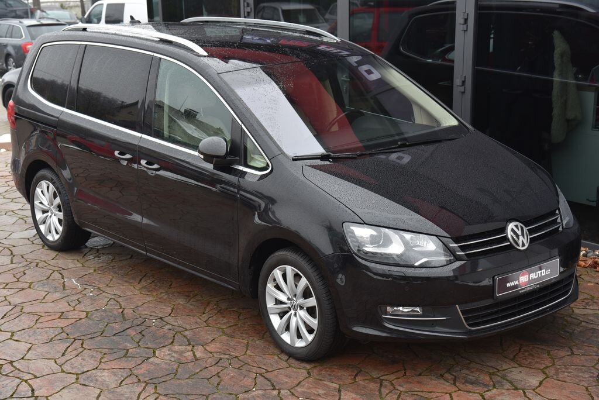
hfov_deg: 32.4
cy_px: 200
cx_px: 300
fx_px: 1032
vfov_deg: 21.9
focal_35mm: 62
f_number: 5
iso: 500
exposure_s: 1/100
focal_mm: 62
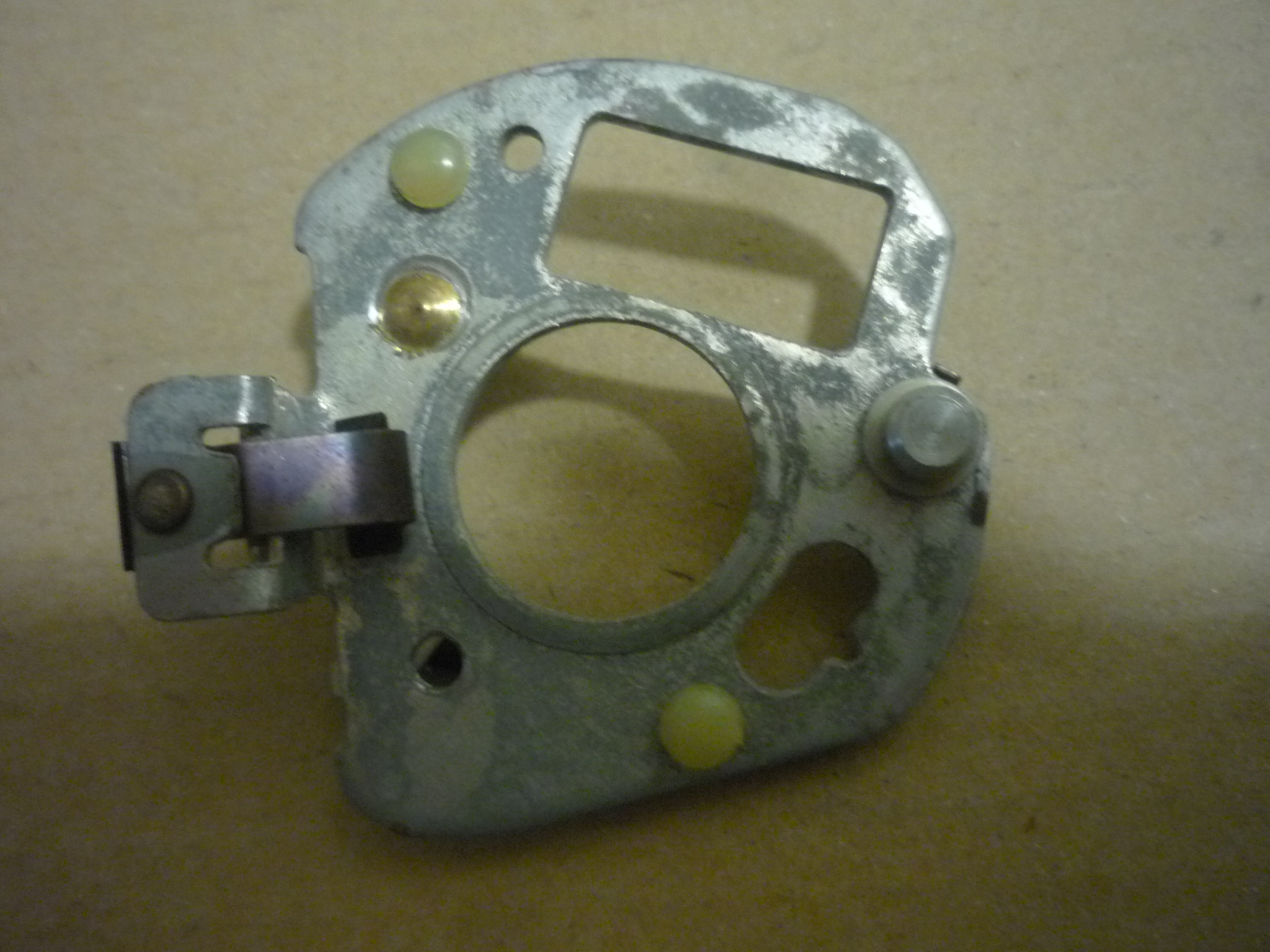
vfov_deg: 44.2
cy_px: 476
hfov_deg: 56.8
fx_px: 1174
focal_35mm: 32
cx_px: 635
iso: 400
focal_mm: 5.2
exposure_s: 1/8
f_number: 3.3
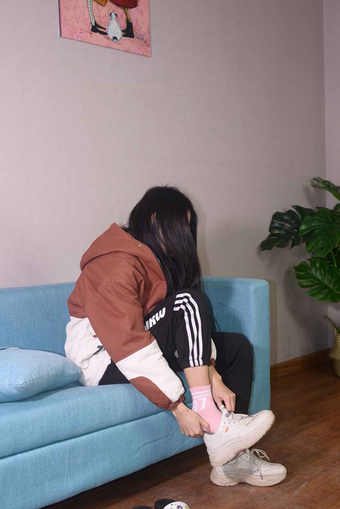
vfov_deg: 43.6
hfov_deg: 29.9
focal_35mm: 45
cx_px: 167
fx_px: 637
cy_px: 270
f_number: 5.6
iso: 500
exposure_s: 1/100
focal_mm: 35
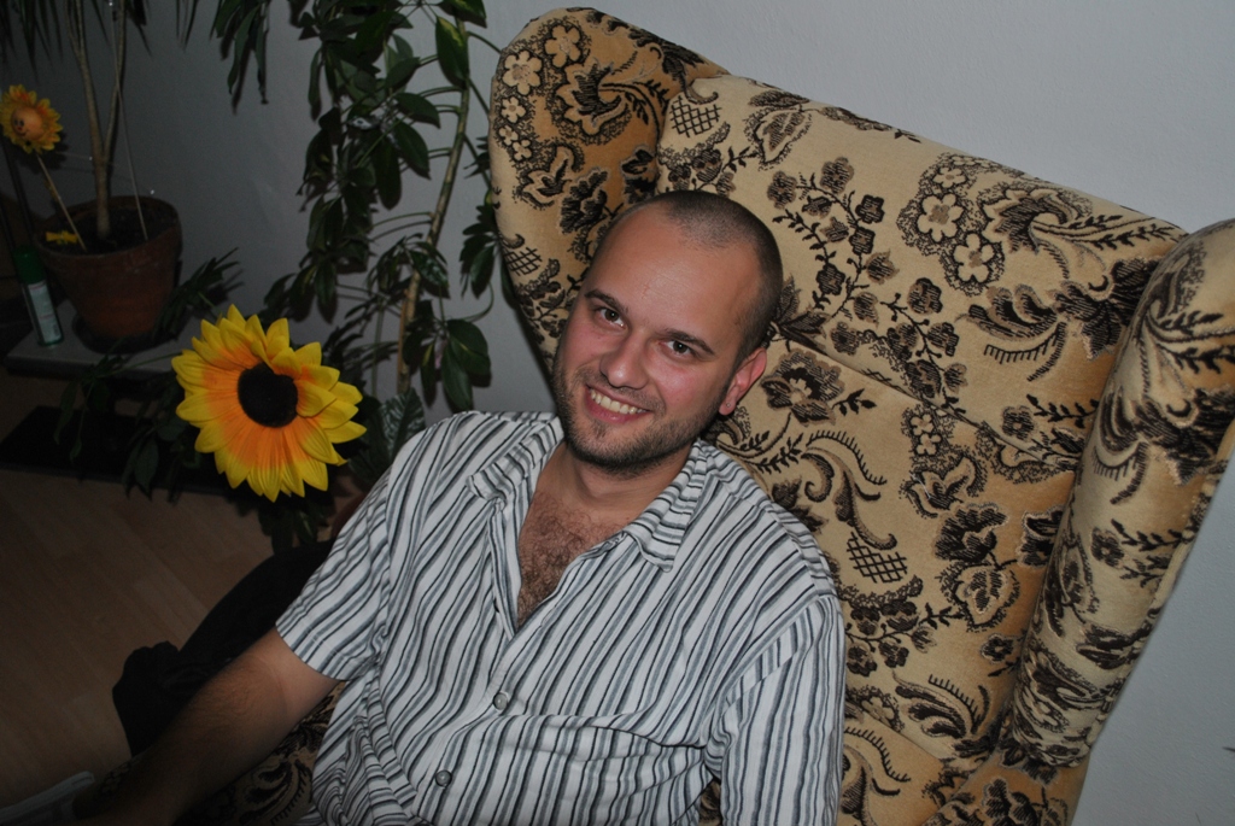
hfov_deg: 53.1
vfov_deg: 37.0
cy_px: 413
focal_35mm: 36
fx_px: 1236
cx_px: 618
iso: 200
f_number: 4
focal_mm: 24
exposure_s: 1/60
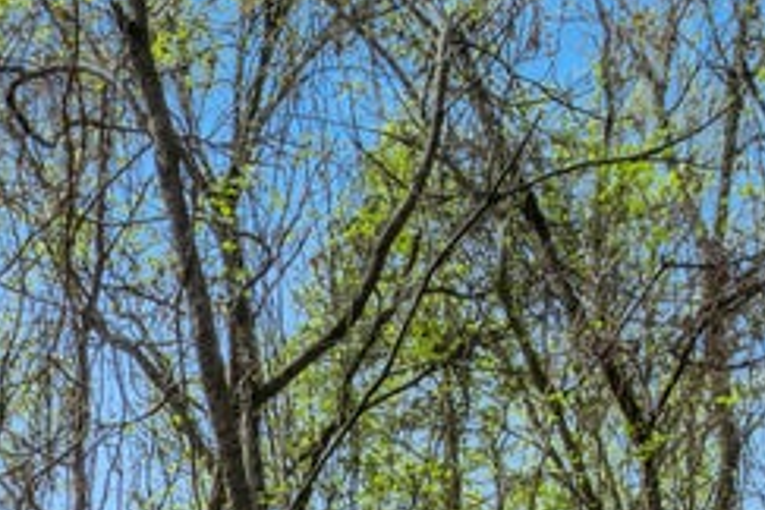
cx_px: -14
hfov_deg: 22.4
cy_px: 963
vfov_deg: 13.7
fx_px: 1849
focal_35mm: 87
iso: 130
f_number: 2.8
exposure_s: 1/800
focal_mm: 8.38
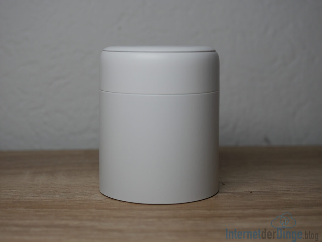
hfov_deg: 32.2
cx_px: 161
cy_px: 121
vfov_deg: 24.4
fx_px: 558
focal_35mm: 60
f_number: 4.5
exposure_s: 1/250
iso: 200
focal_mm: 30
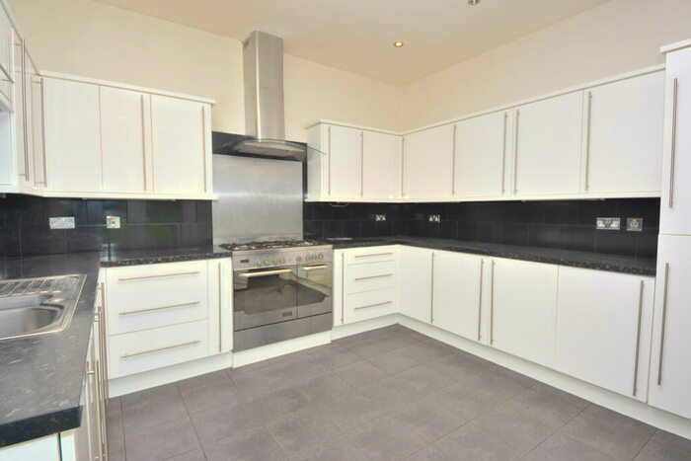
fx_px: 374
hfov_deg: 85.4
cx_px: 346
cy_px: 230
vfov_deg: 63.2
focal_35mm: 20
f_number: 5
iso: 450
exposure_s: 1/60
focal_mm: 13
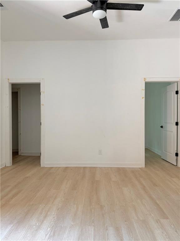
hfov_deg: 56.8
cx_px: 90
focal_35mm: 24
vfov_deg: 71.6
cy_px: 120
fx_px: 166
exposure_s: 1/121
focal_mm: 6.76
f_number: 1.78
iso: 200
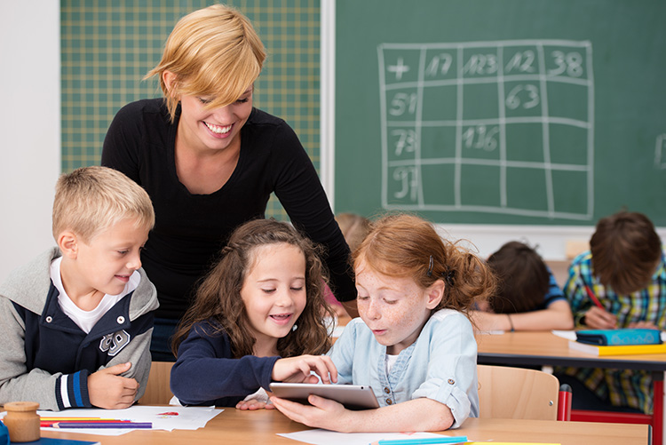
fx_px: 1573
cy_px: 222
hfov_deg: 23.9
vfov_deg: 16.1
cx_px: 333
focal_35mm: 85
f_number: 3.5
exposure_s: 1/160
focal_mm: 85
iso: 100
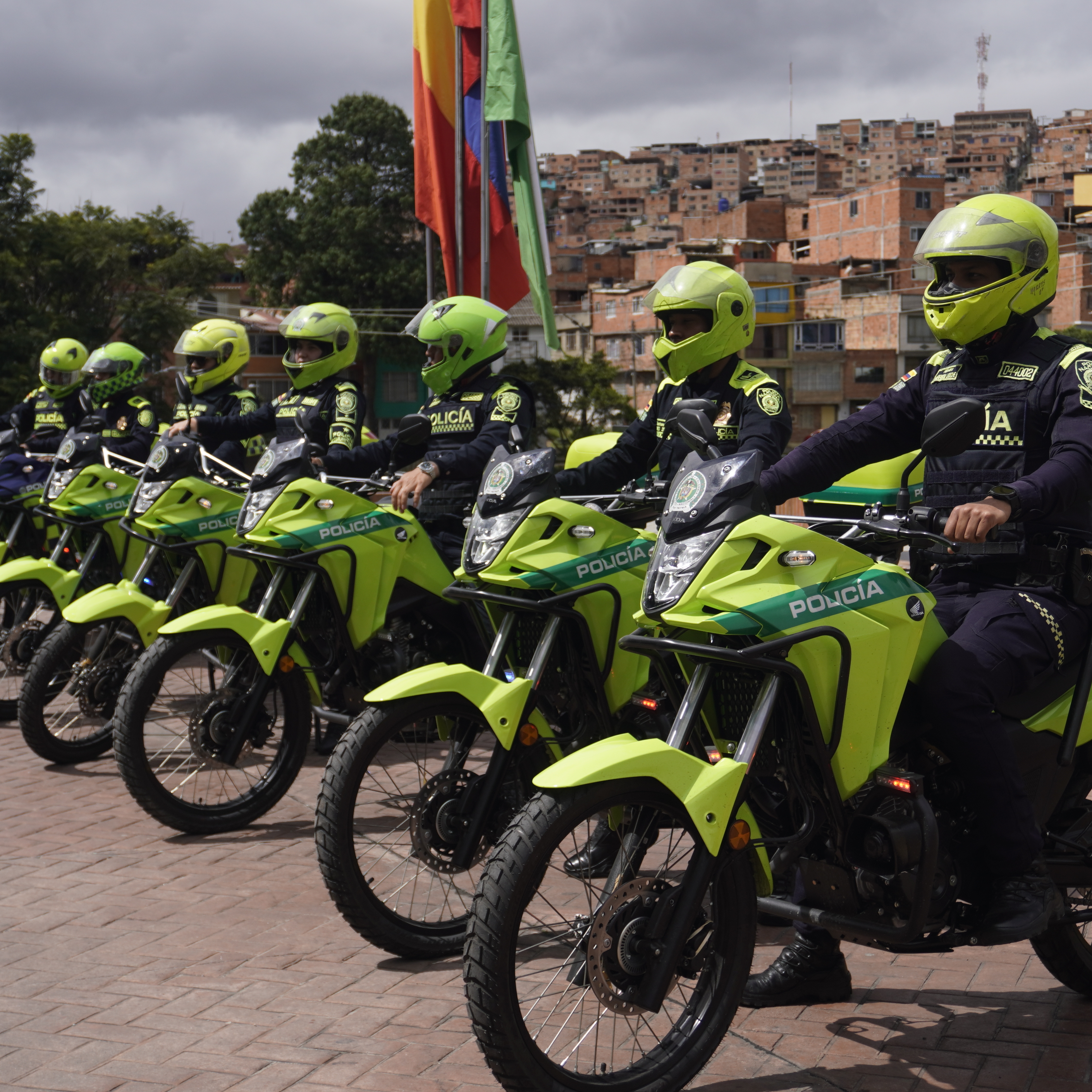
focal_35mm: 56
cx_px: 595
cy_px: 547
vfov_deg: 30.7
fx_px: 1986
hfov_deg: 30.7
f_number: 4.5
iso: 100
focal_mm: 29
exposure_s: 1/1250
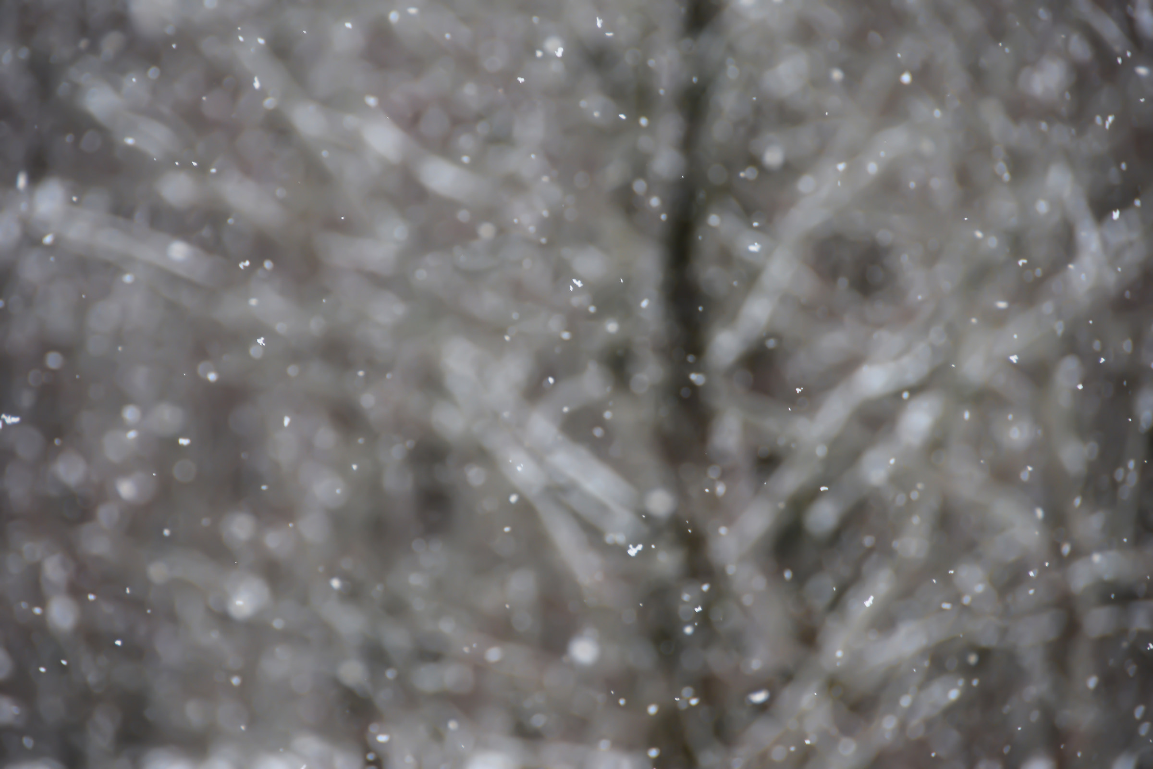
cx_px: 576
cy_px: 384
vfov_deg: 4.6
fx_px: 9608
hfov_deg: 6.9
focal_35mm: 300
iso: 220
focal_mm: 200
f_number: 5.6
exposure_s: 1/500
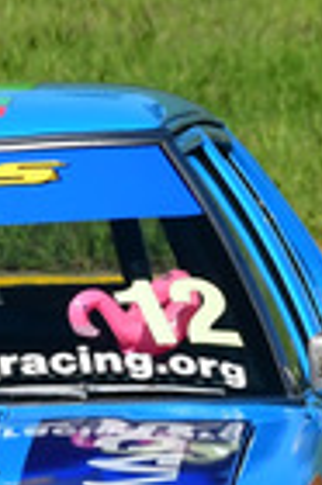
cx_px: -7
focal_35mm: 3000
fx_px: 40347
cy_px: 166
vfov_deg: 0.7
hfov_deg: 0.5
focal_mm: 350
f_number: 13
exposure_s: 1/640
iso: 400
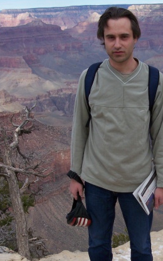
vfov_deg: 32.7
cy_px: 175
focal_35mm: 62
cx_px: 126
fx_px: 440
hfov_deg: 20.8
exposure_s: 1/700
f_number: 4.8
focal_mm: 8
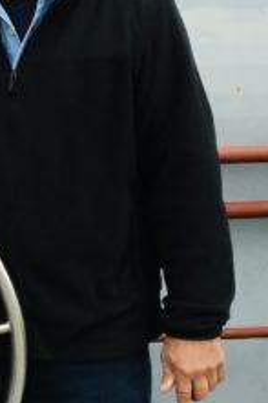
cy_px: 230
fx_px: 1566
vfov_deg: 14.7
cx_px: -193
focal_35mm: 140
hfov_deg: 9.4
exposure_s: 1/1570
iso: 25
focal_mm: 4.15
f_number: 2.2
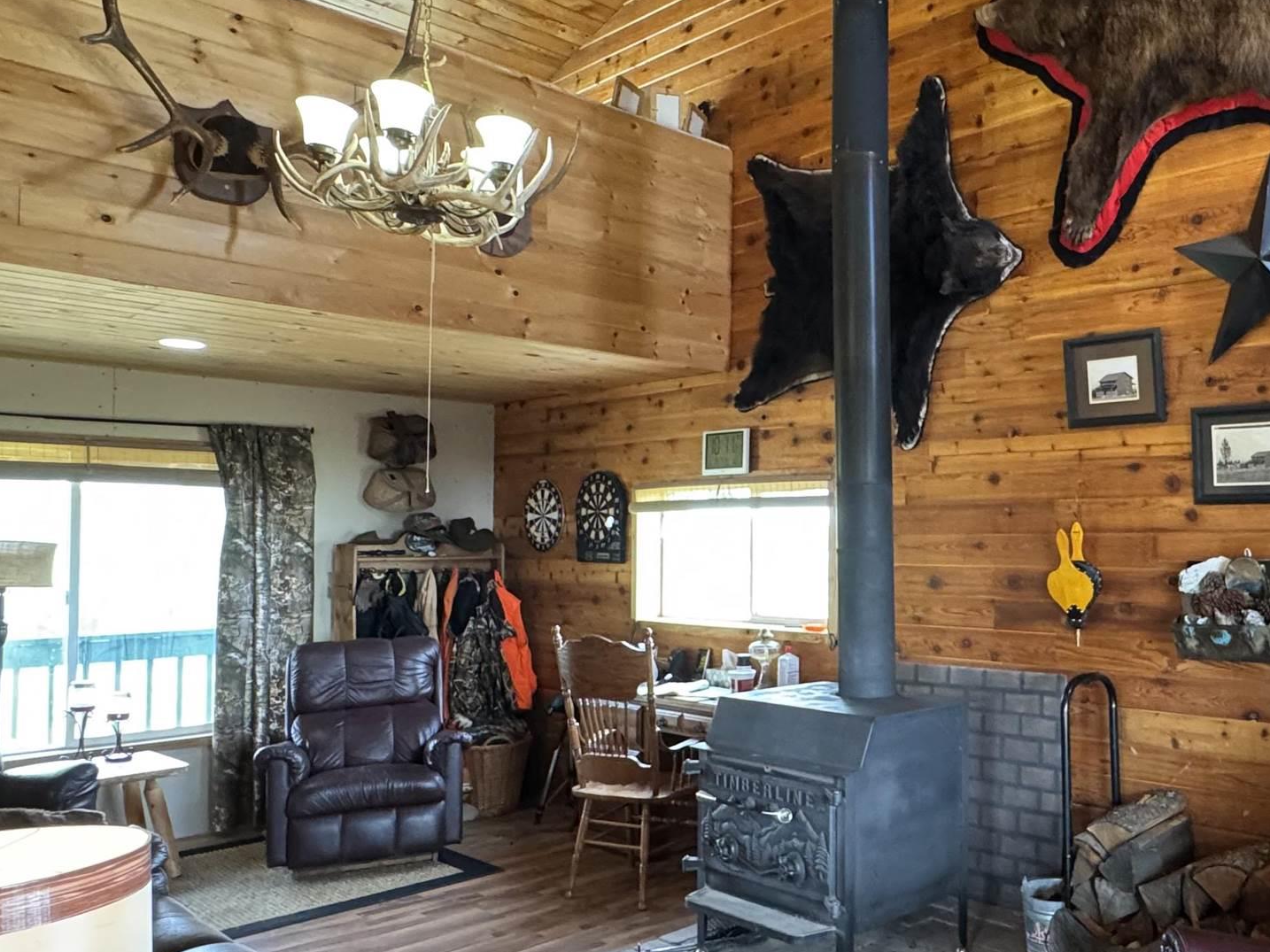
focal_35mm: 30
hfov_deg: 56.2
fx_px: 1100
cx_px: 990
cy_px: 505
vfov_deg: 46.8
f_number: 2.2
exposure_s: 1/60
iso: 640
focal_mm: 2.22
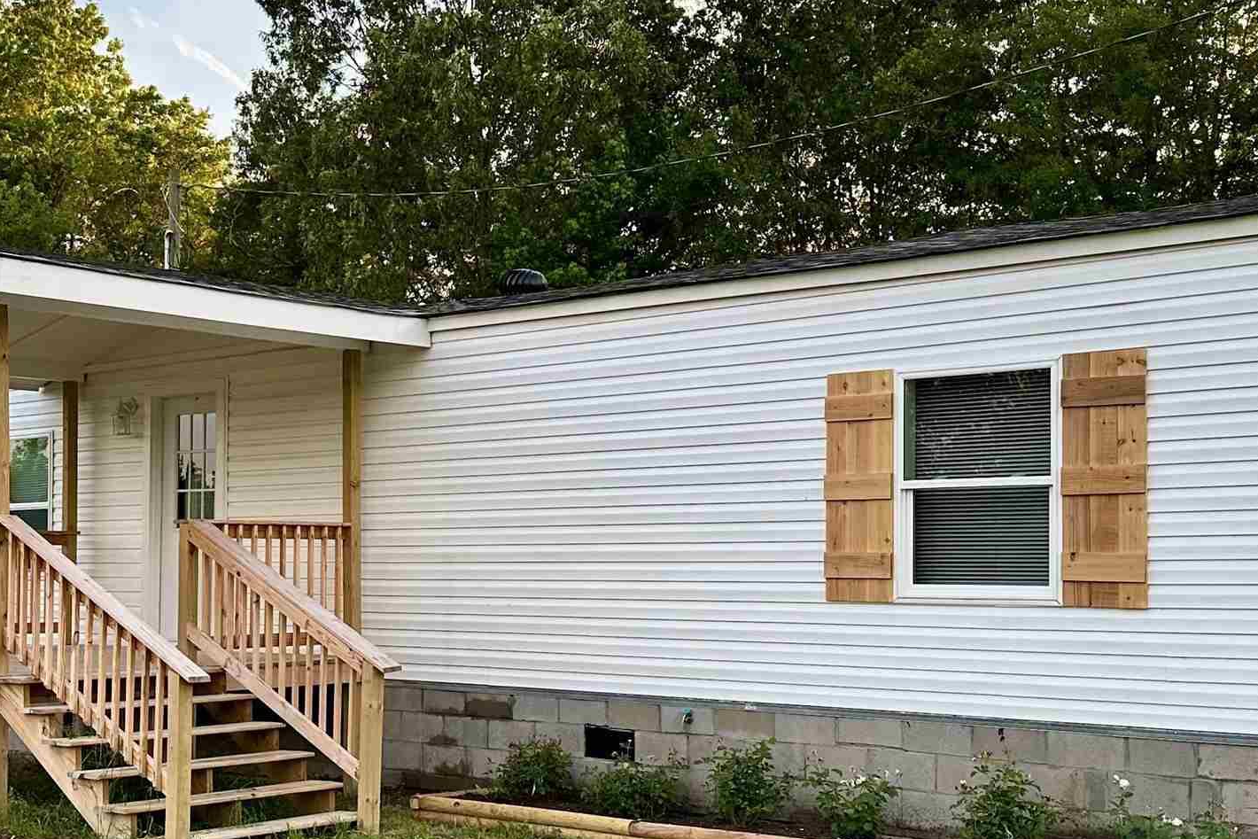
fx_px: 1887
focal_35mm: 54
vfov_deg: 25.0
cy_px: 509
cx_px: 478
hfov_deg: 36.7
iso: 80
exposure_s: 1/456
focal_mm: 6.86
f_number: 1.78
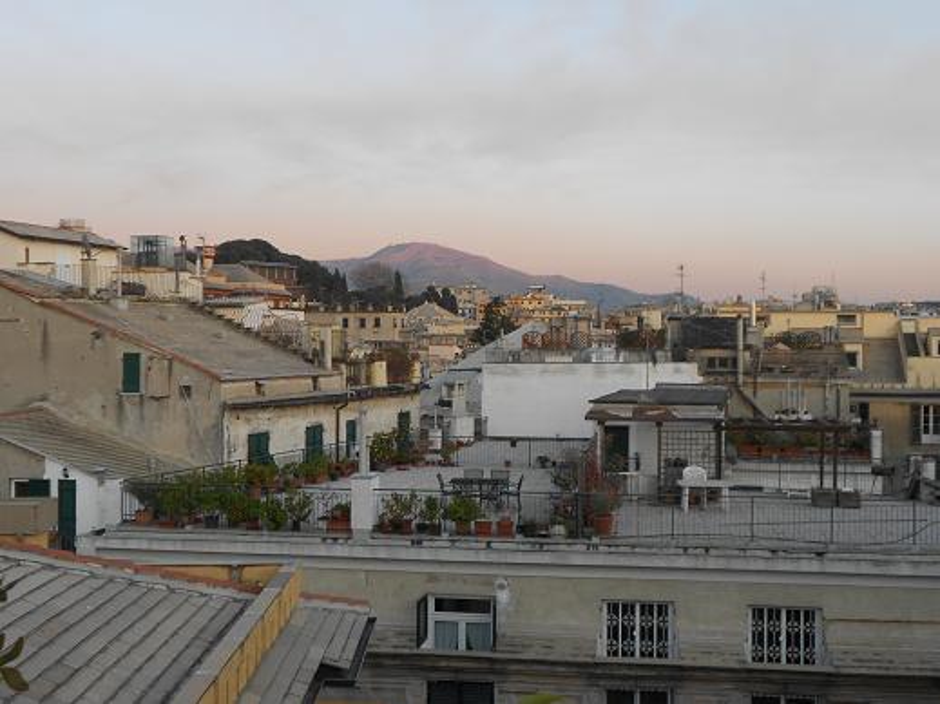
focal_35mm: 37
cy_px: 352
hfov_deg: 50.1
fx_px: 1005
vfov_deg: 38.7
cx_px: 470
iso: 100
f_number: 3.9
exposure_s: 1/30
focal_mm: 6.7
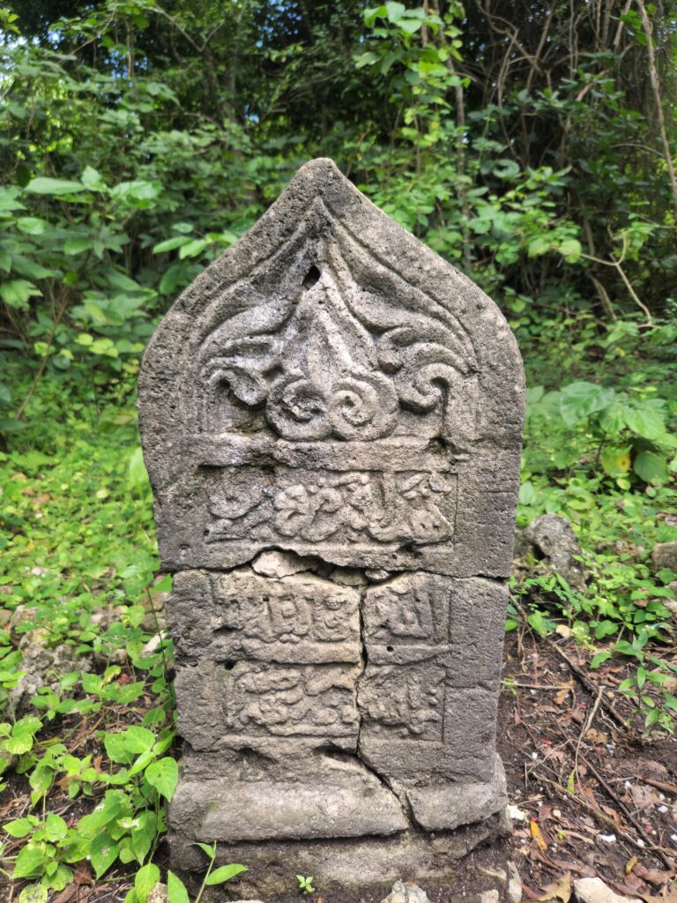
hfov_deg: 58.9
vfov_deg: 73.9
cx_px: 338
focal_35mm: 23
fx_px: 600
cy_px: 452
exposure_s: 1/100
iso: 25
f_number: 1.8
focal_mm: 5.4
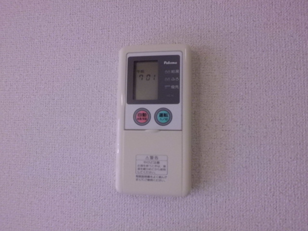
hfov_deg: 67.3
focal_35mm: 26
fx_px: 231
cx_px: 154
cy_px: 116
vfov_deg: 53.1
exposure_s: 1/100
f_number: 2.8
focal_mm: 4.7
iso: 400
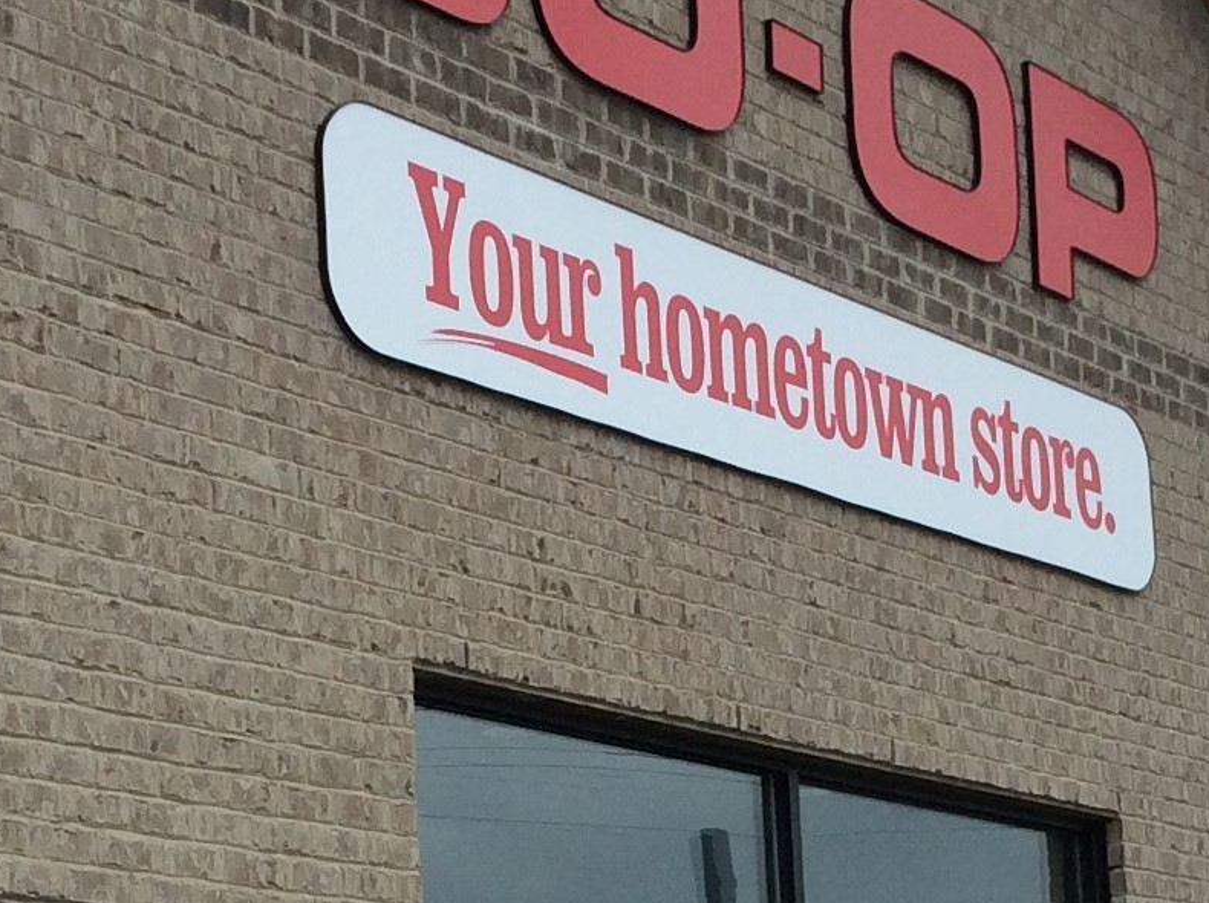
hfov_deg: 18.7
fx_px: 3662
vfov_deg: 13.7
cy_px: 1013
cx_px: 530
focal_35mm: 105
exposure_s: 1/476
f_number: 2.4
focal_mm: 3.3
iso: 32
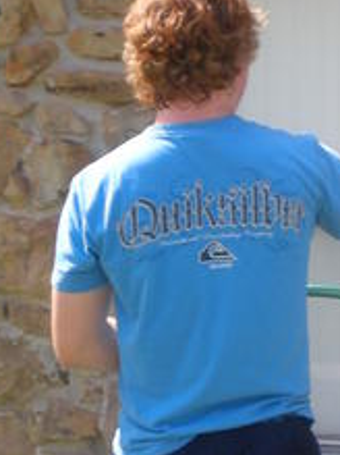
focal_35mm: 111
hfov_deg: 13.0
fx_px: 1455
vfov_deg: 17.6
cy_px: 345
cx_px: 404
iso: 64
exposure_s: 1/156
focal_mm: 6.3
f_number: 4.6
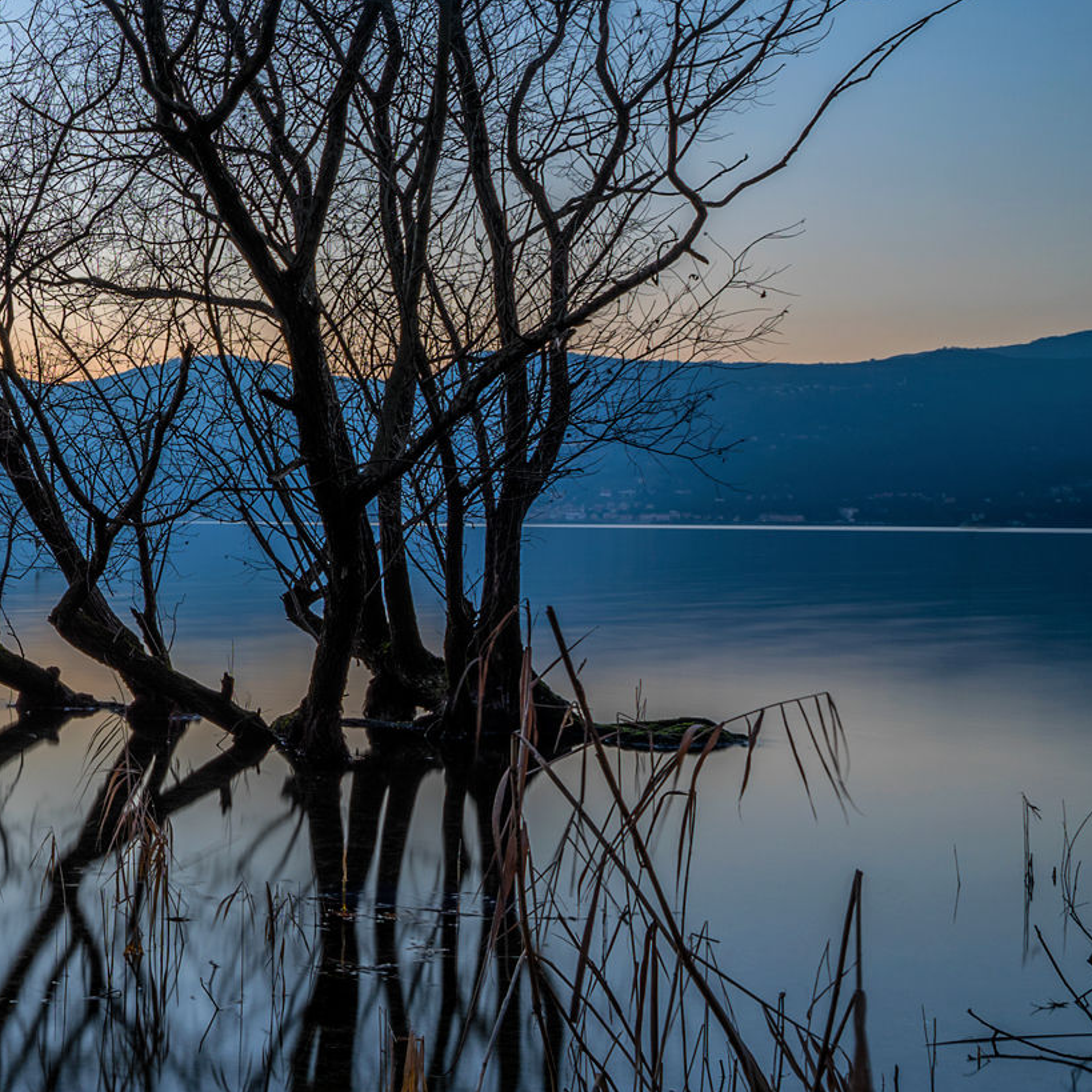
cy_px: 470
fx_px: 1820
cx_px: -269
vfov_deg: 33.3
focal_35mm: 51
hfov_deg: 28.4
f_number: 9
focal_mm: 24
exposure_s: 30
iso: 100
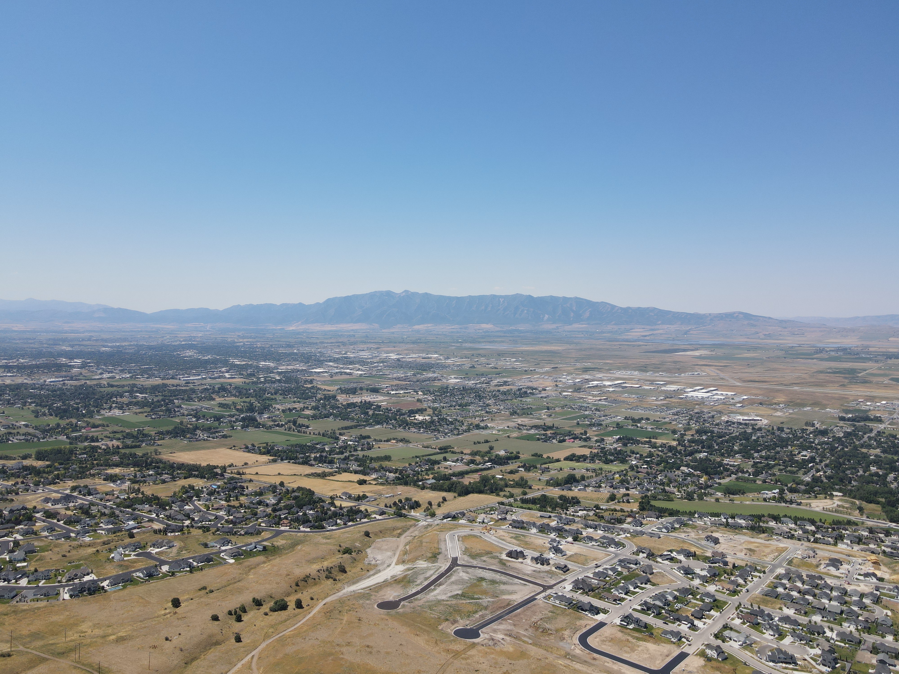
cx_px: 450
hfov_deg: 71.6
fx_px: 623
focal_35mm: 24
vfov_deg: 56.8
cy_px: 337
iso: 100
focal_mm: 4.5
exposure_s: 1/800
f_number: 2.8
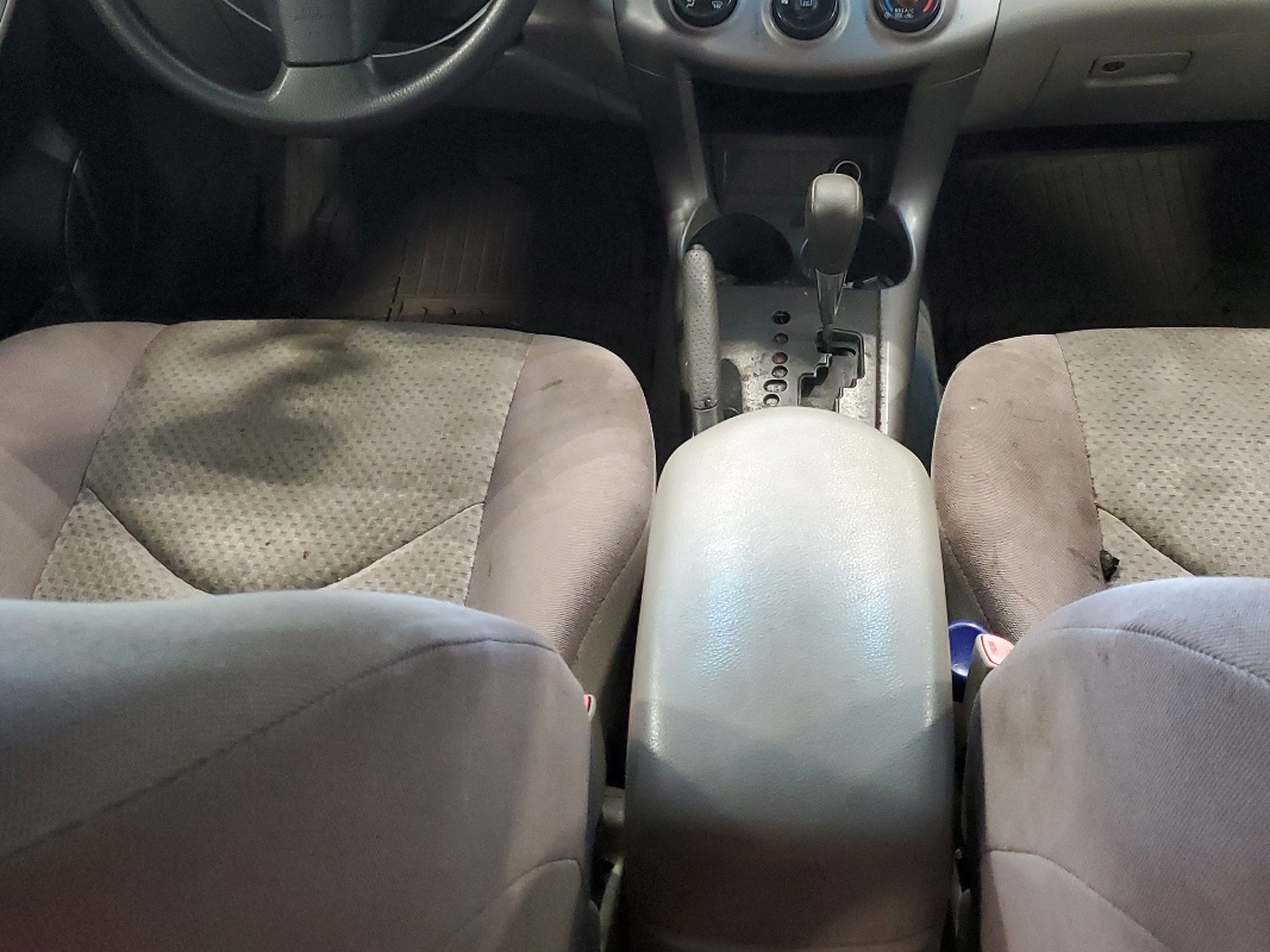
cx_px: 721
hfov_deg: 47.7
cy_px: 246
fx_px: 1431
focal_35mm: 39
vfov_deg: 36.0
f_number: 1.5
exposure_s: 1/40
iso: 371
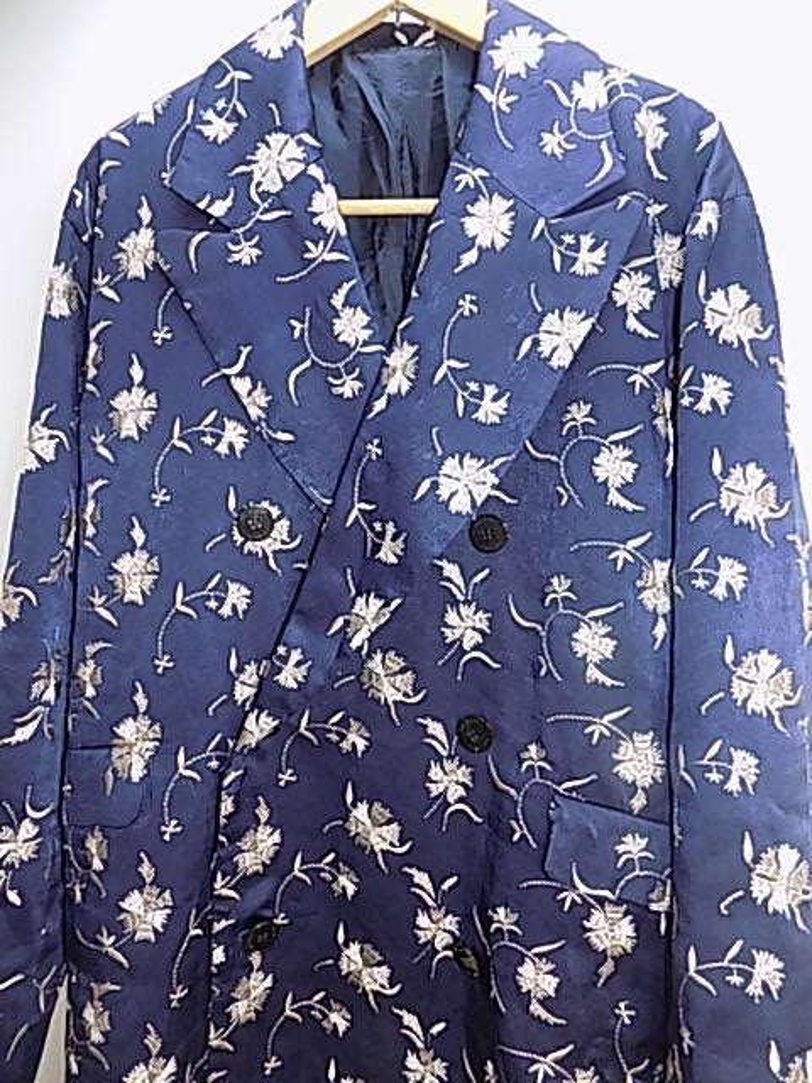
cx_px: 406
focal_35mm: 23
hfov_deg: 58.9
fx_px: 719
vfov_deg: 73.9
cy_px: 542
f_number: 3.1
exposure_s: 1/30
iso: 200
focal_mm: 4
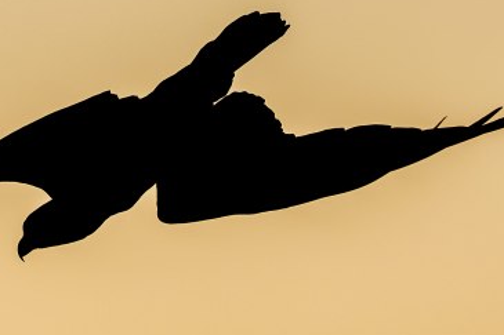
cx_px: 66
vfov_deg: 2.1
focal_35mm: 658
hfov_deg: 3.1
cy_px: 139
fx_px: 9207
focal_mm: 300
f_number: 2.8
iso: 1250
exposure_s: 1/1250
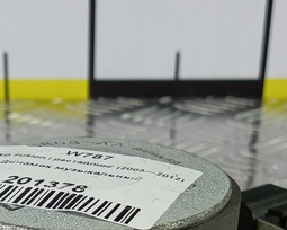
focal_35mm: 90
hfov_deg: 21.0
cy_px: 414
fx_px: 764
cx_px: 55
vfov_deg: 14.9
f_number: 1.6
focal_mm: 4.11
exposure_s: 1/50
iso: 96
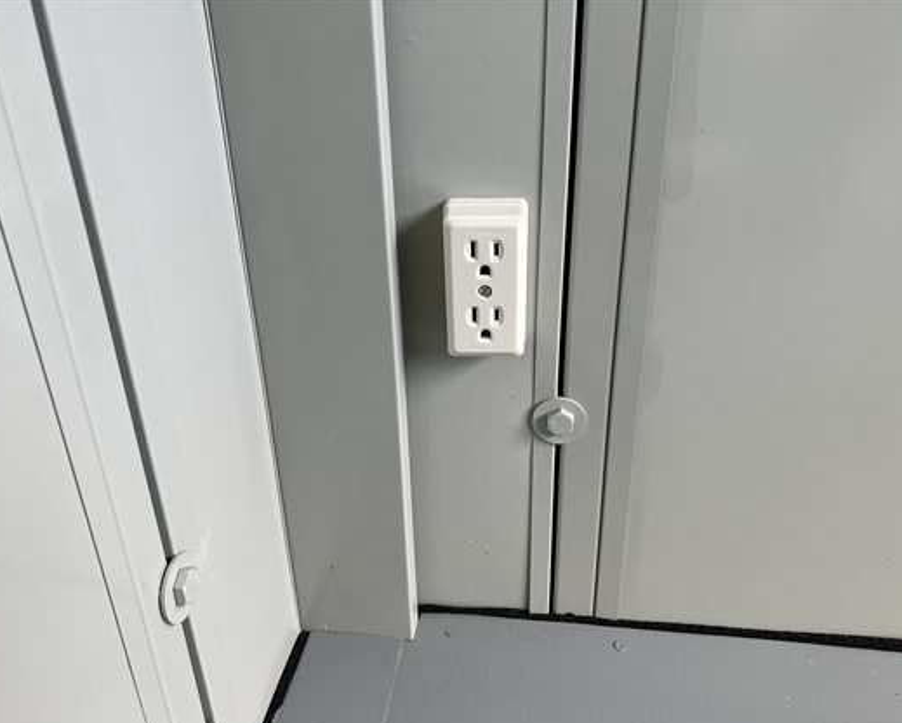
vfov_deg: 48.6
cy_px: 370
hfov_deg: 58.7
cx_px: 473
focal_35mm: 30
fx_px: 801
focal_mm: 3.99
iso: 64
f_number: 1.8
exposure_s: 1/121
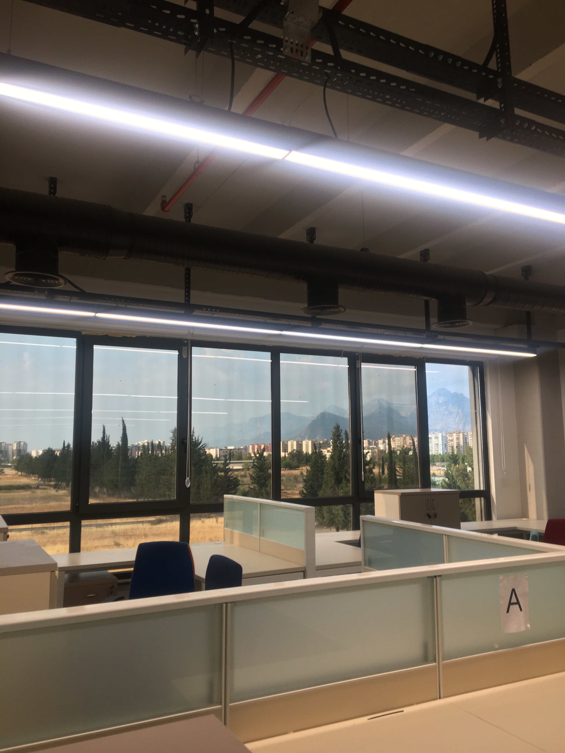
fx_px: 631
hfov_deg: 48.2
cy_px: 376
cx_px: 282
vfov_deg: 61.7
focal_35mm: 29
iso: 25
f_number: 2.2
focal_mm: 4.15
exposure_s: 1/50
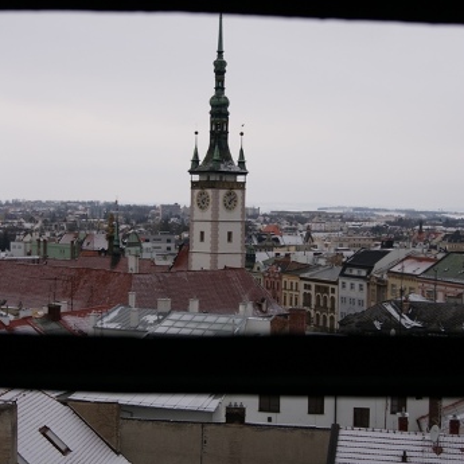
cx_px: 230
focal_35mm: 58
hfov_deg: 29.6
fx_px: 880
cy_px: 261
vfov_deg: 29.5
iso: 100
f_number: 8
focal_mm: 30
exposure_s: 1/80
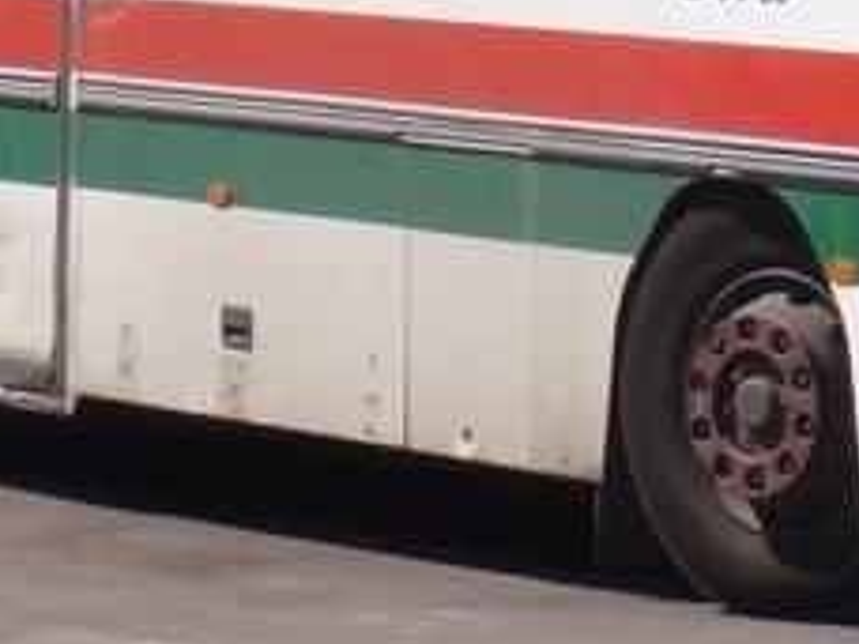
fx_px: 8115
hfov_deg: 6.0
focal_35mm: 327
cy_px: -273
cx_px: 938
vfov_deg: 4.5
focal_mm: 14.94
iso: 100
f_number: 5.1
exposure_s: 1/500
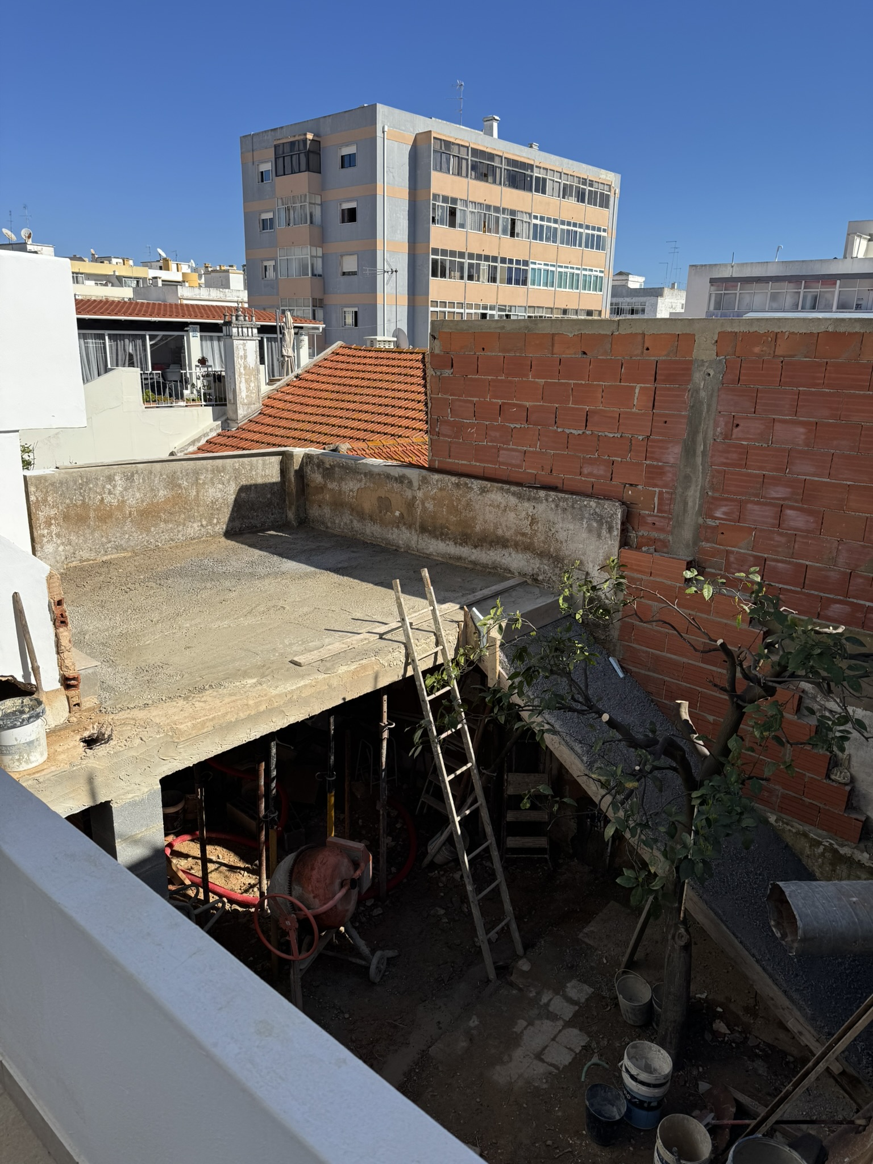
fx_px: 807
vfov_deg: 71.6
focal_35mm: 24
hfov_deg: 56.8
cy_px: 582
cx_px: 436
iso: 80
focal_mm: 6.76
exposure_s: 1/5348
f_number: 1.78
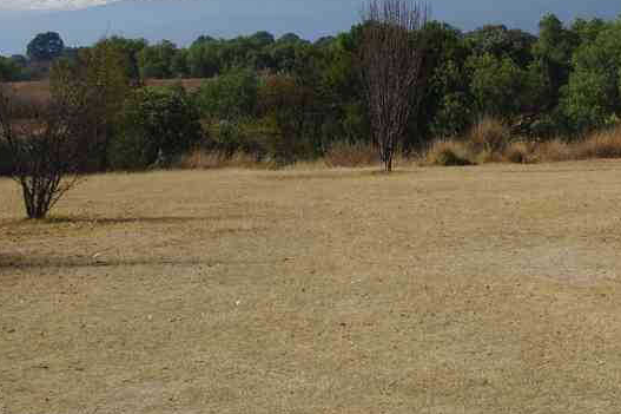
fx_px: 1903
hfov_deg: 18.3
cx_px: 544
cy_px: 45
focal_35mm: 110
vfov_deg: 12.3
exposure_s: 1/125
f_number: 11
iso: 200
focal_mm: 38.8
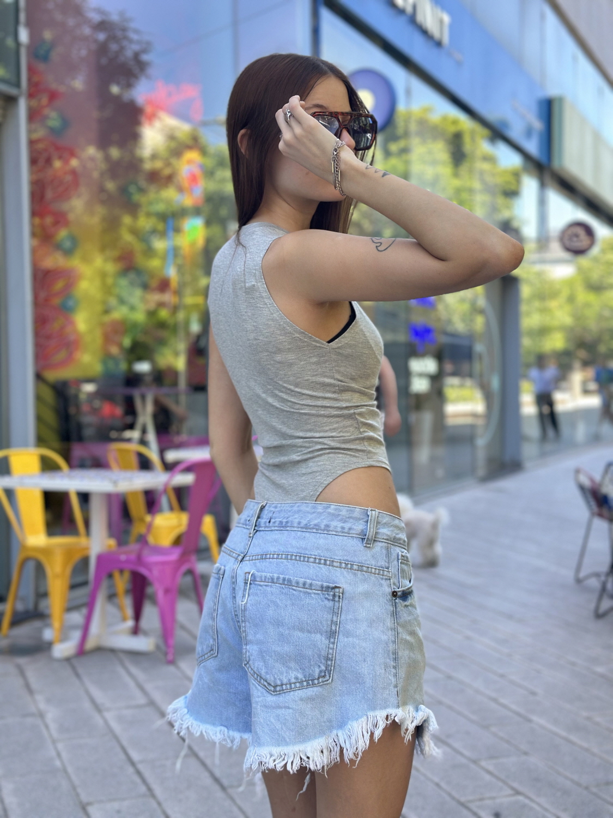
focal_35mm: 48
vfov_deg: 39.7
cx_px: 306
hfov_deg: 30.3
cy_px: 409
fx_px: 1133
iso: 80
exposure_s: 1/220
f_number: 1.78
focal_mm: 6.86
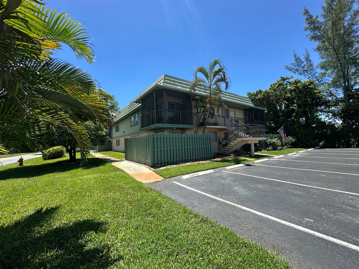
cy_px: 134
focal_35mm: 14
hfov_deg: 102.1
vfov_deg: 85.7
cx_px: 180
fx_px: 145
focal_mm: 2.22
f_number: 2.2
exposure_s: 1/1024
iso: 40
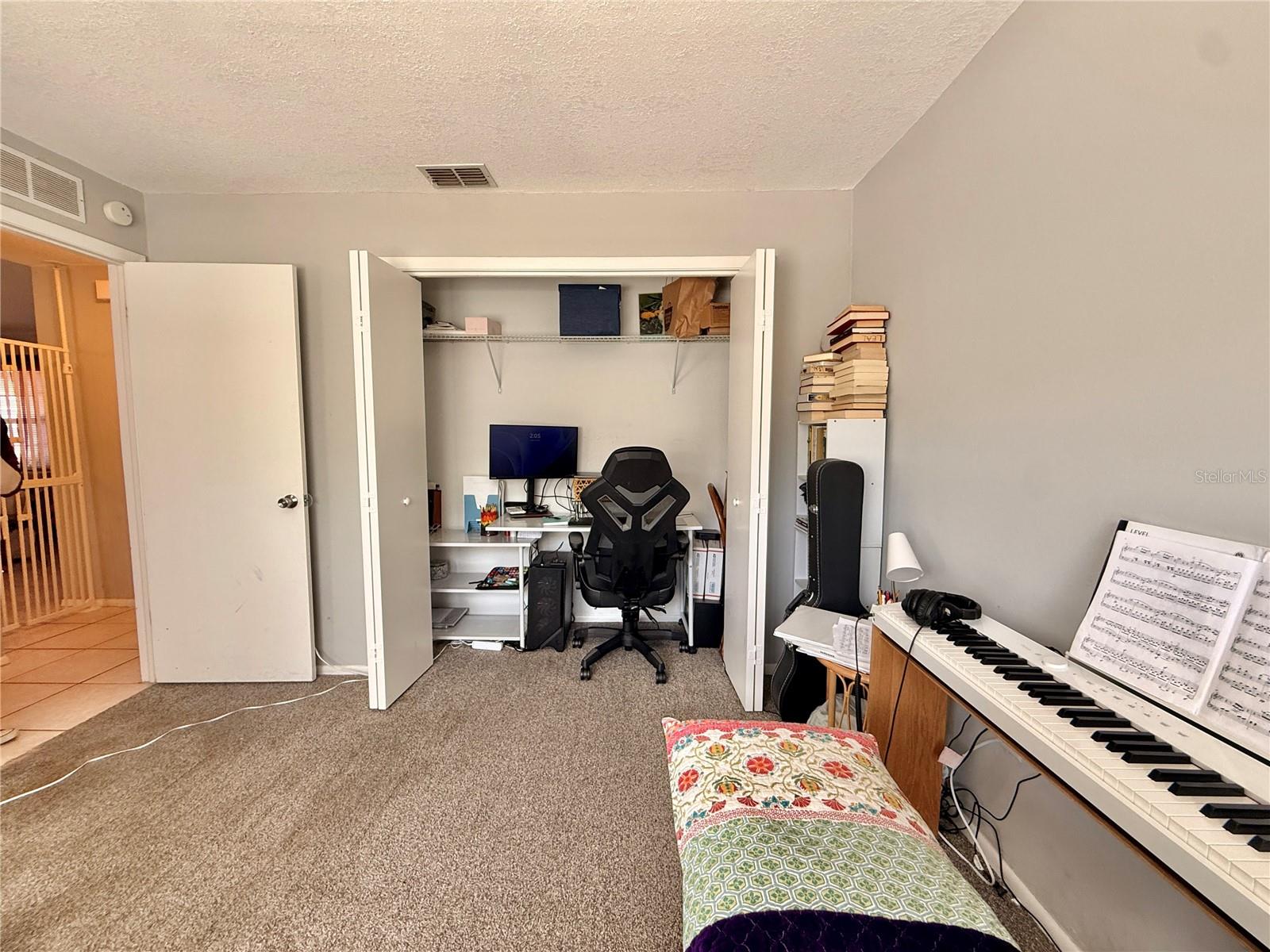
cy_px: 476
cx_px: 635
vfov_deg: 85.7
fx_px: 514
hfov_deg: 102.1
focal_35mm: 14
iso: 160
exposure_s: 1/99
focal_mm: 2.22
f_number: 2.2
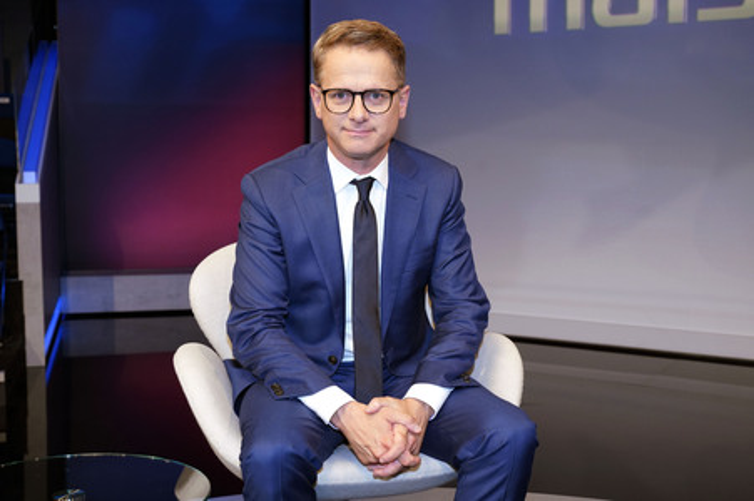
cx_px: 377
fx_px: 900
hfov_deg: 45.5
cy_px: 250
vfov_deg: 31.1
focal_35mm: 43
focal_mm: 43
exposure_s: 1/125
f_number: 5.6
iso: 2000
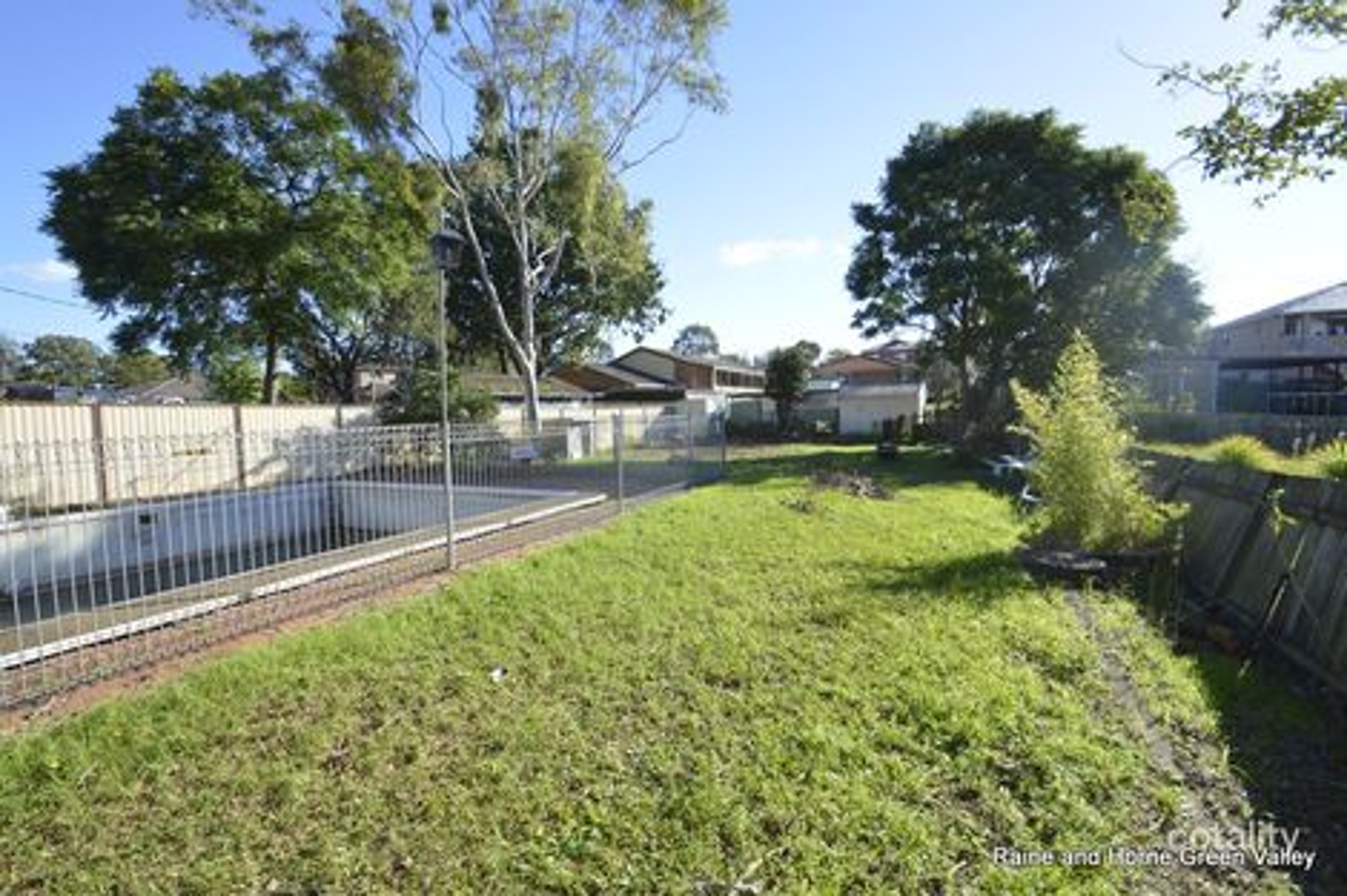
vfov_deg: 77.3
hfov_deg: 100.4
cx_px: 674
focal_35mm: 15
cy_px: 448
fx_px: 561
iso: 100
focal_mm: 10
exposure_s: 1/200
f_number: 7.1
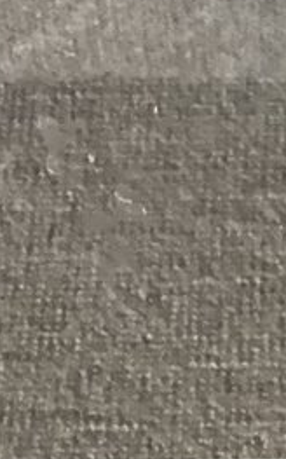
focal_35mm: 189
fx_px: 2361
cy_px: -376
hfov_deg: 6.8
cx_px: 435
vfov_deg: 10.4
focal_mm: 3.3
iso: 500
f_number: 2.4
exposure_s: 1/30
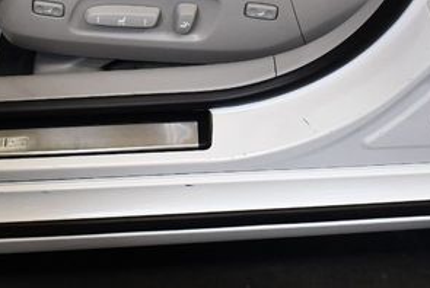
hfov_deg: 25.8
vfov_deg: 17.4
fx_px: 934
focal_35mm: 78
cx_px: 157
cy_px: 55
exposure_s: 1/160
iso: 800
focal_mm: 18
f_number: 3.5
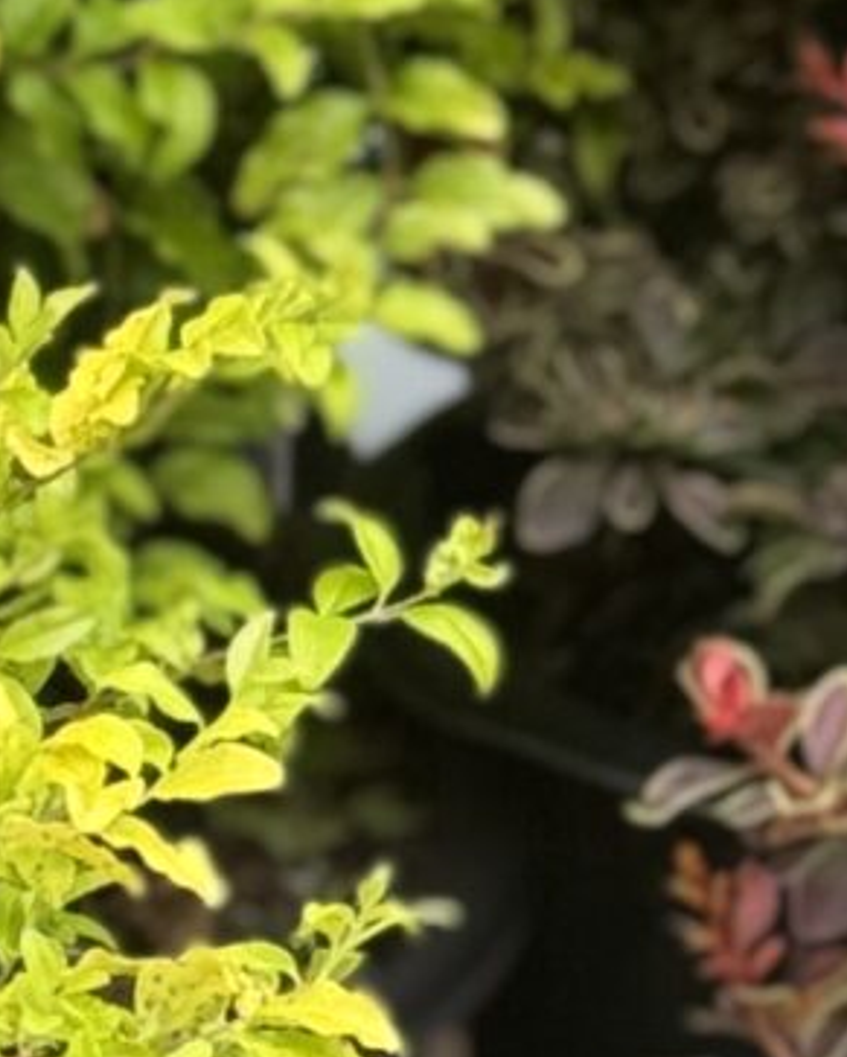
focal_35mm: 330
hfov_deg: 4.7
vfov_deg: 5.9
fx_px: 10328
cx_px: 544
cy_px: 204
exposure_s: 1/182
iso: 64
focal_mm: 6.76
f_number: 1.78
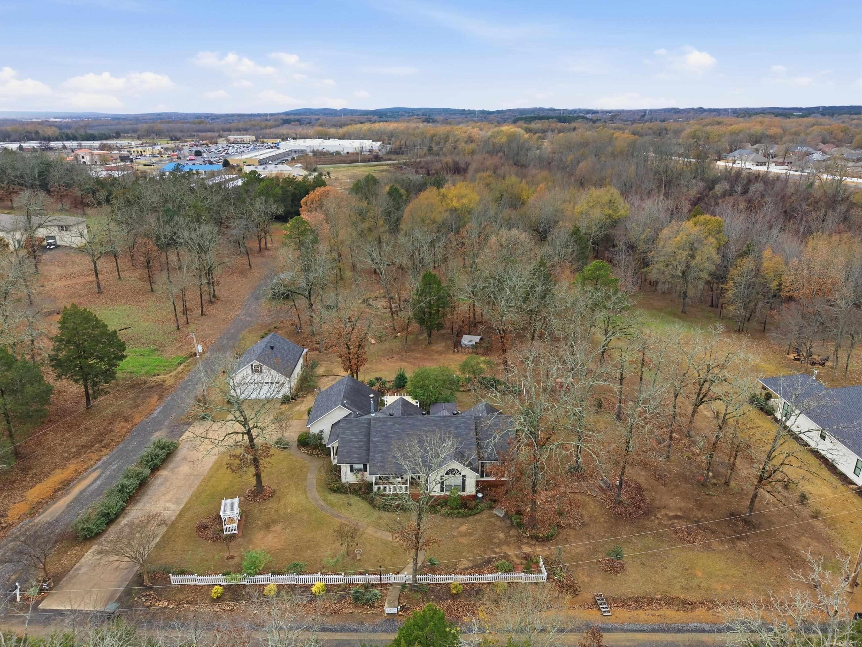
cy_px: 324
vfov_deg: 56.8
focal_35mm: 24
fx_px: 598
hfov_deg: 71.6
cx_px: 431
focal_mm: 8.7
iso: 170
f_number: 1.8
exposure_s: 1/1600
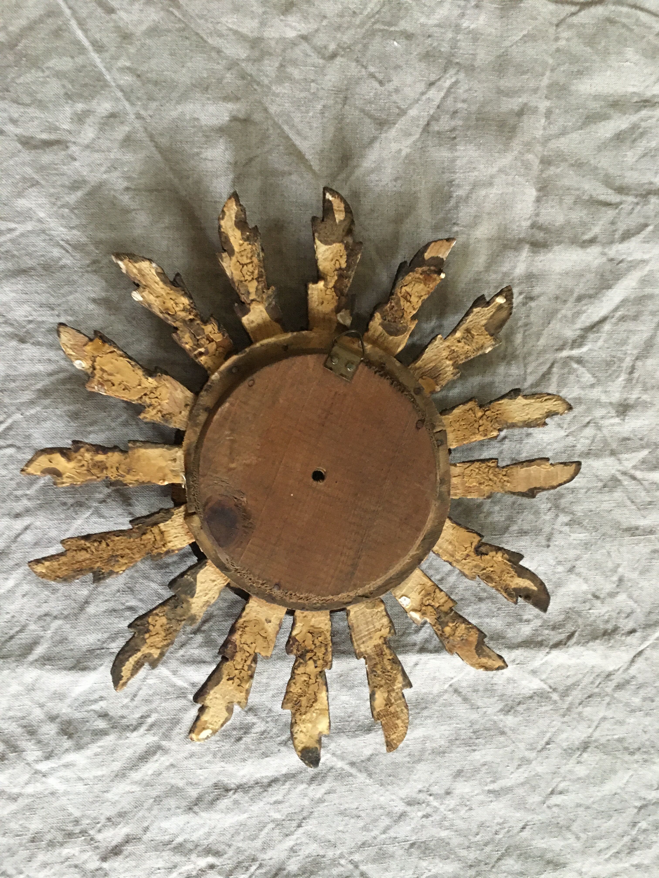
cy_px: 439
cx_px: 330
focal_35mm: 29
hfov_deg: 48.2
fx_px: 736
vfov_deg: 61.7
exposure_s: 1/17
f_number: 2.2
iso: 250
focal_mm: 4.15
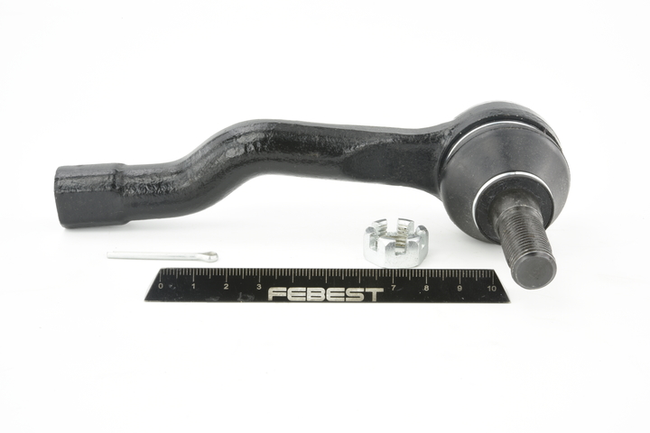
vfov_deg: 22.6
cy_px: 216
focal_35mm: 60
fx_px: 1083
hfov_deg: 33.4
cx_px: 325
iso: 100
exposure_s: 1/2
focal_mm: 60
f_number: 32
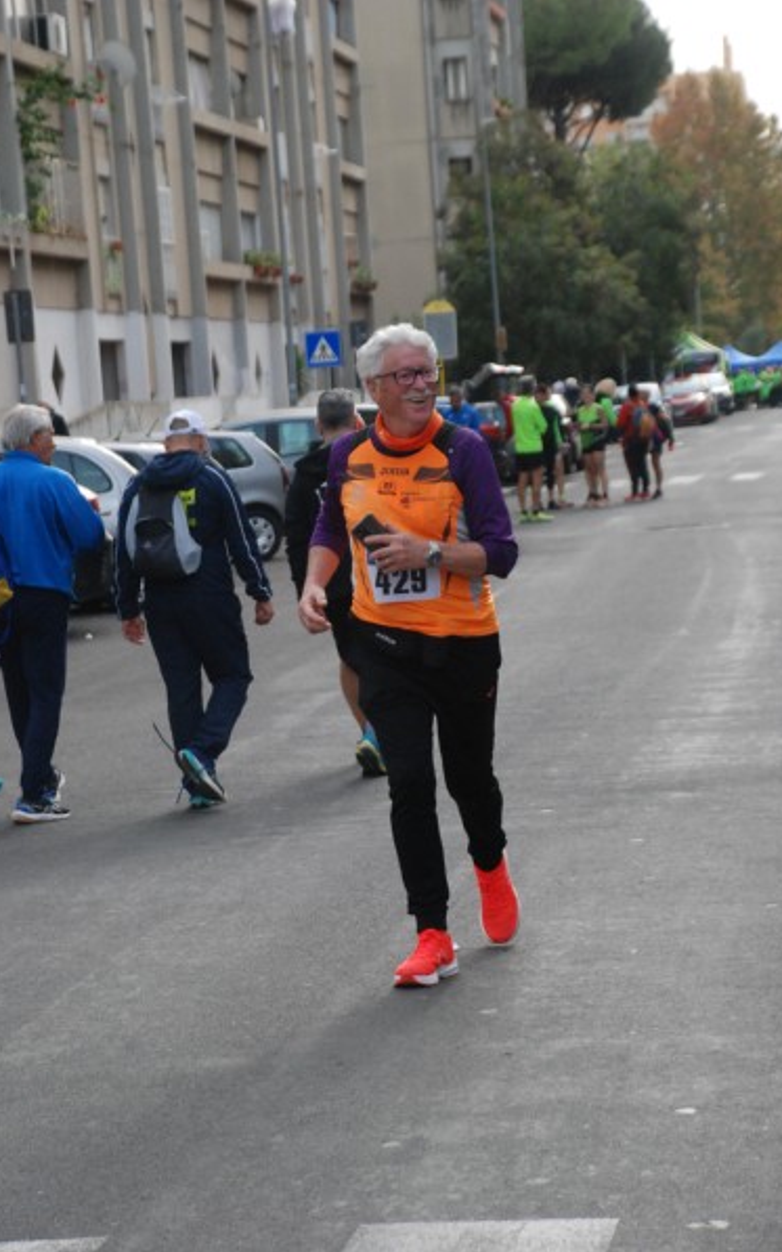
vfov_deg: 18.1
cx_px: 376
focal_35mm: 116
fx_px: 3940
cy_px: 627
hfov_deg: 11.3
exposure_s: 1/800
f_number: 5.6
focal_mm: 75
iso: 1000
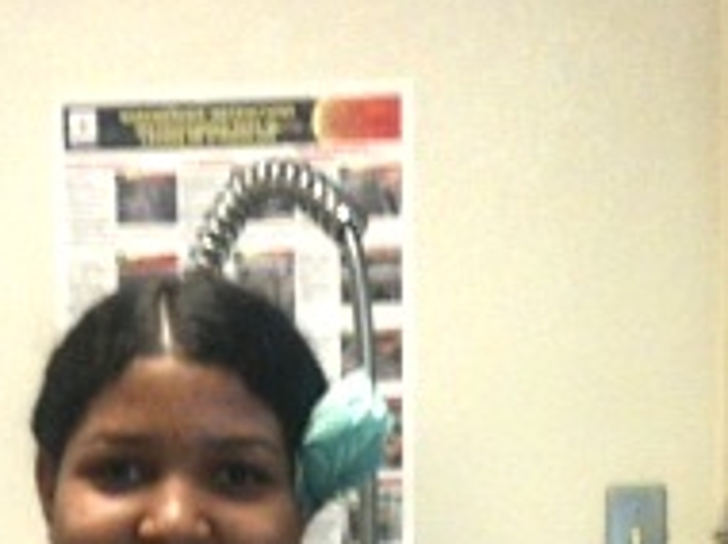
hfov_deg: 16.6
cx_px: 149
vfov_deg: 11.9
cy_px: 835
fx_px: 2478
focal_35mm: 118
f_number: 2.8
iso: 100
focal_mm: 3.85
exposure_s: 1/15
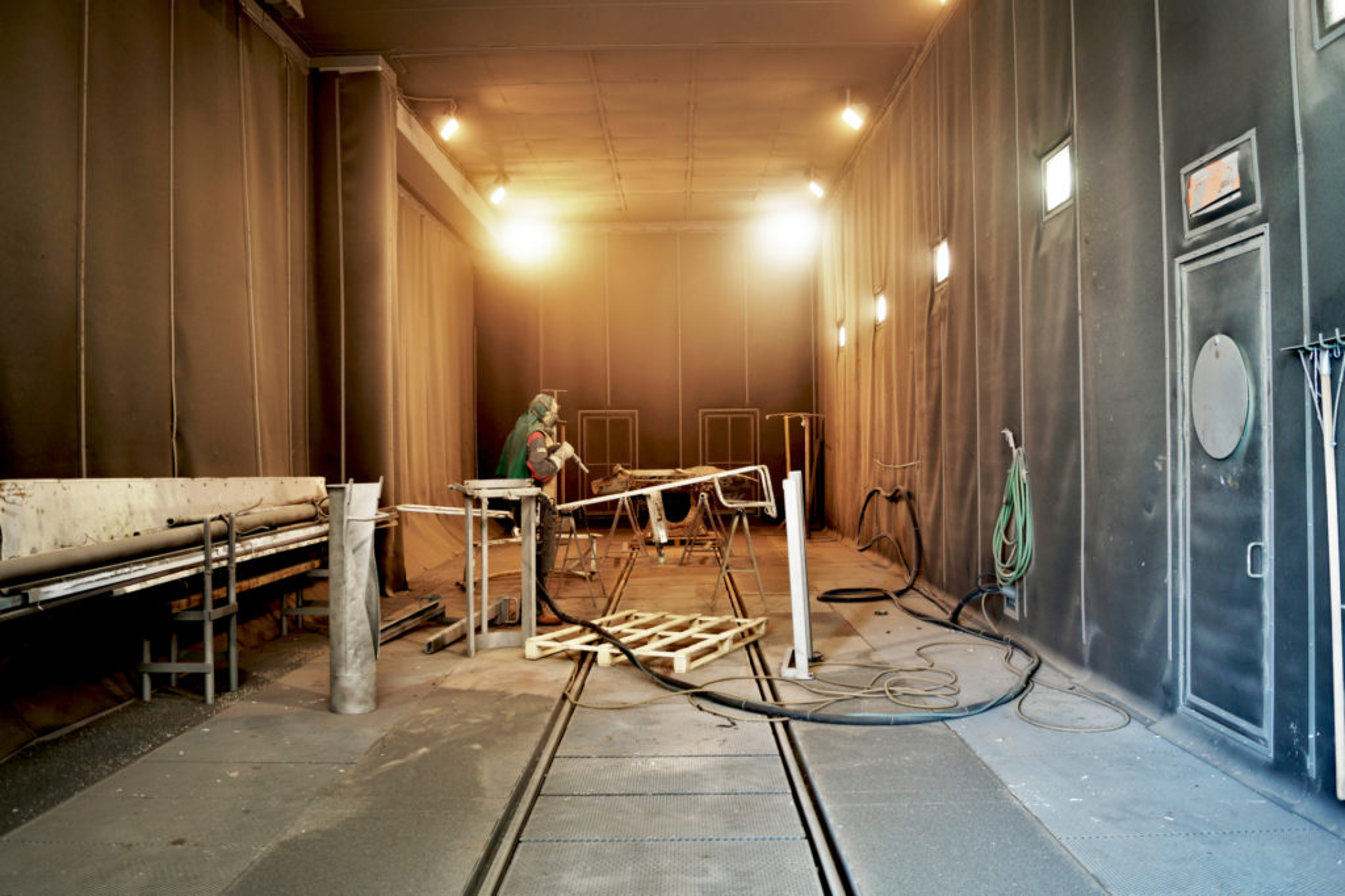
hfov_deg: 67.4
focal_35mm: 27
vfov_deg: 47.9
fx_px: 1008
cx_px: 672
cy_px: 448
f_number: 4
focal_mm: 18
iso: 100
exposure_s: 1/6
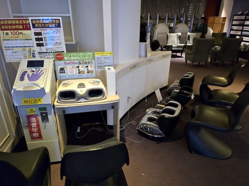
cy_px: 93
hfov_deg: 73.9
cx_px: 124
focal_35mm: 23
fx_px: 165
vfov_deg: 58.9
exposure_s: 1/60
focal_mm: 6.3
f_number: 1.7
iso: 1000
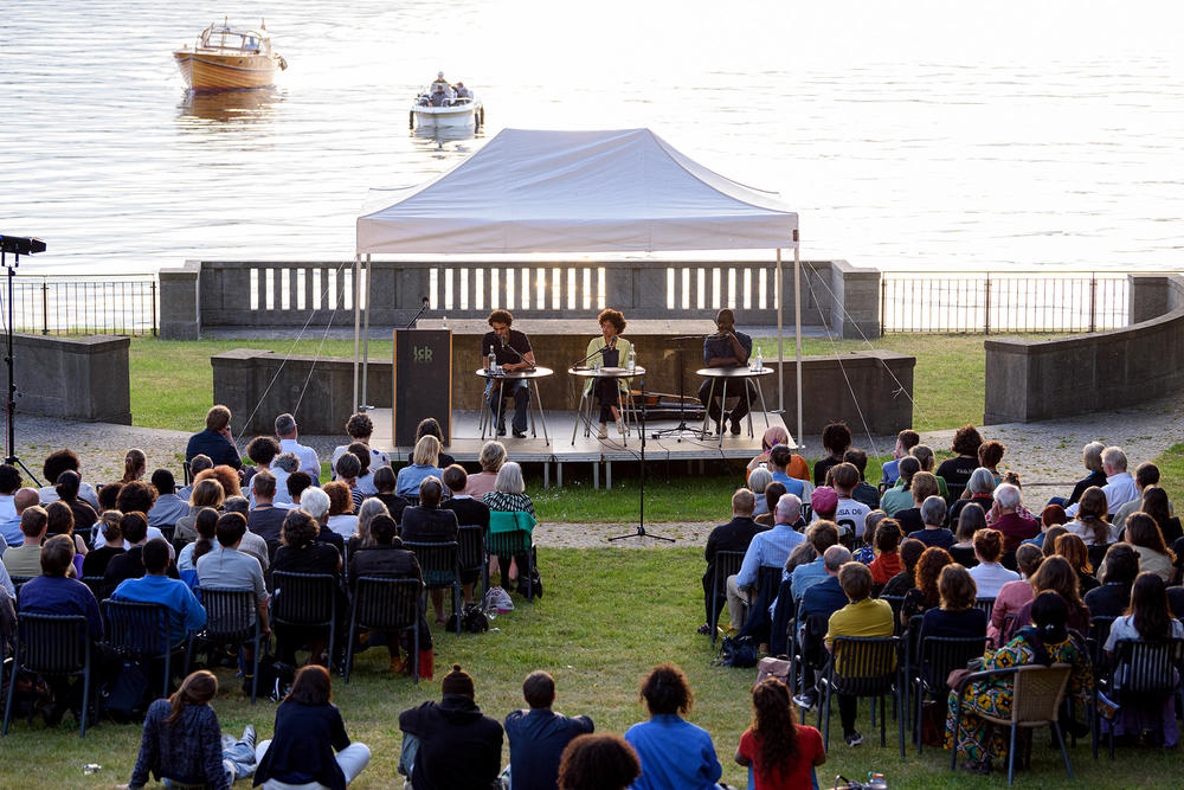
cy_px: 395
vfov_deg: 12.5
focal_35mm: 110
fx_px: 3618
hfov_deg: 18.6
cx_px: 592
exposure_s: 1/200
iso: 500
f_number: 4
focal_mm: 110
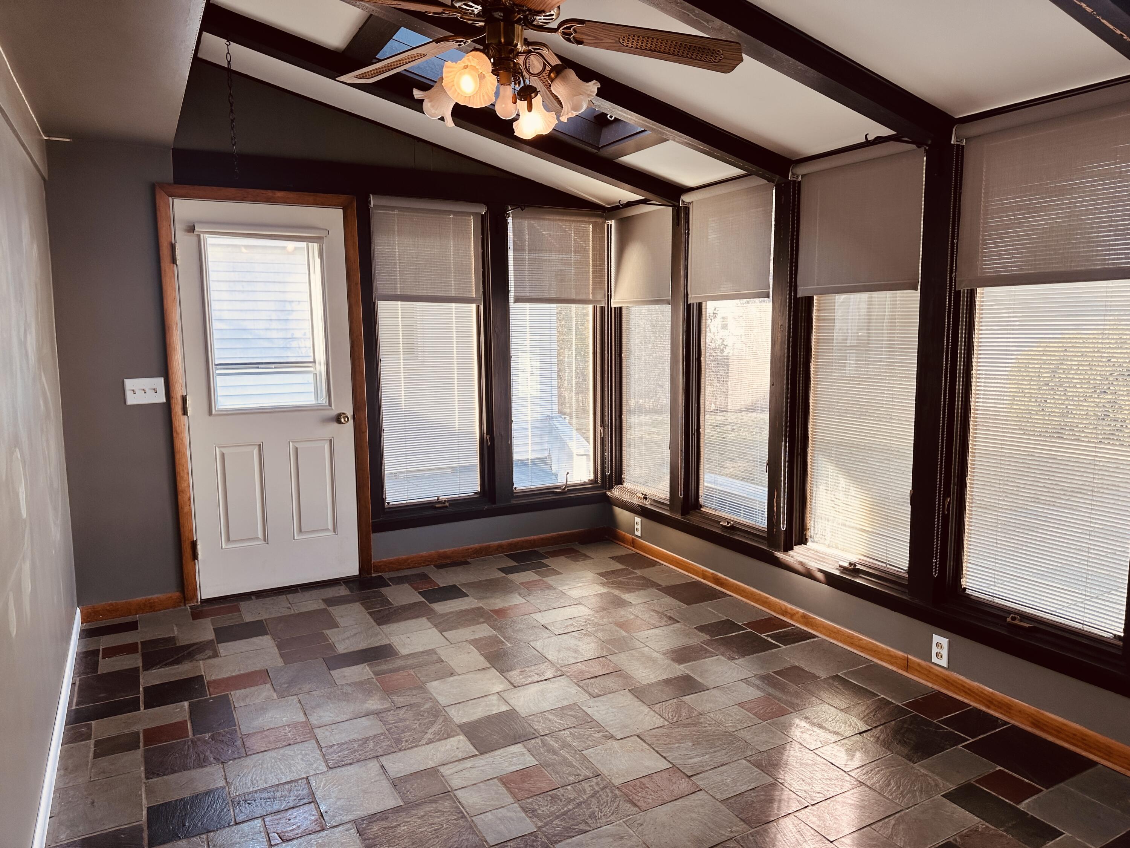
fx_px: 783
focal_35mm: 24
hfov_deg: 71.6
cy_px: 424
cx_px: 565
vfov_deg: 56.8
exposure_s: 1/167
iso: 64
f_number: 1.78
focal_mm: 6.86
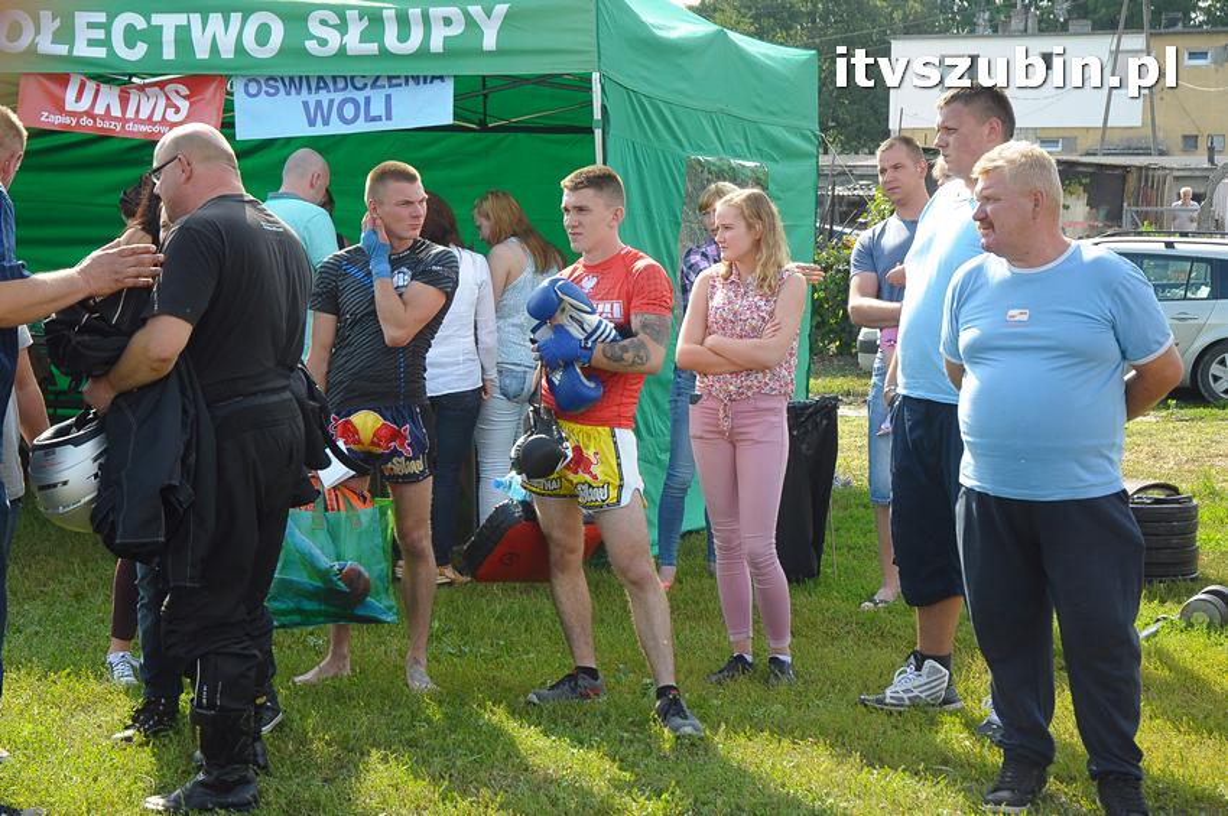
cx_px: 614
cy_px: 408
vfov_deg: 22.6
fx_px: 2045
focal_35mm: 60
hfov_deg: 33.4
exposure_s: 1/320
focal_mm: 40
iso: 400
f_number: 7.1
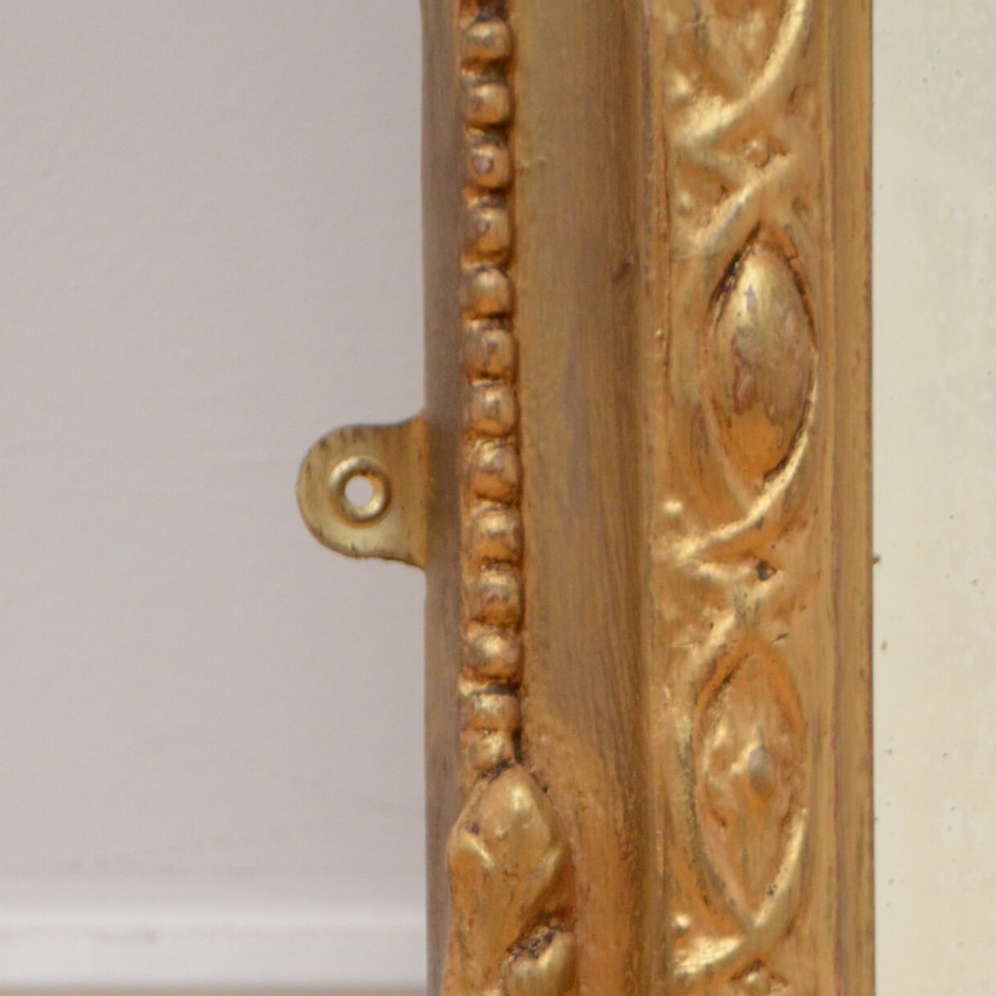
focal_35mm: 199
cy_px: 1086
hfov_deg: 8.8
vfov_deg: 8.7
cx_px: 652
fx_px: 6478
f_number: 5.6
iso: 1000
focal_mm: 52
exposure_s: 1/125
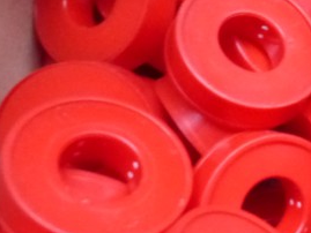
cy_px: 85
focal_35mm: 78
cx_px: 416
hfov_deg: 22.2
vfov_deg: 18.9
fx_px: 701
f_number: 2.8
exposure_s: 1/50
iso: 800
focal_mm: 4.5
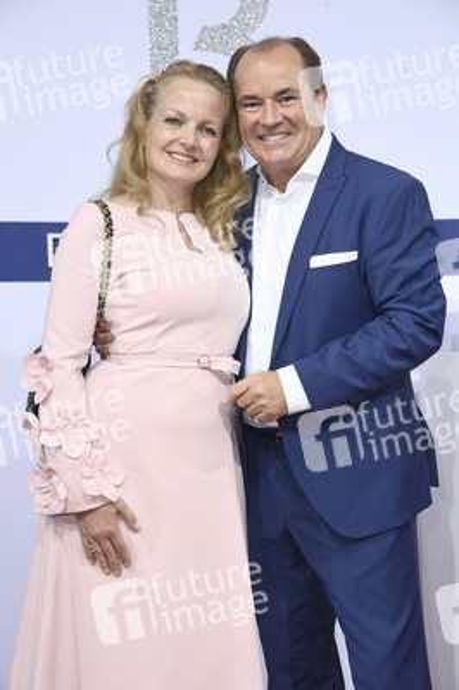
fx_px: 1303
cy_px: 345
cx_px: 230
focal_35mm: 68
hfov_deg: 20.0
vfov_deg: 29.7
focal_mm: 68
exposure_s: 1/200
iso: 800
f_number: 5.6
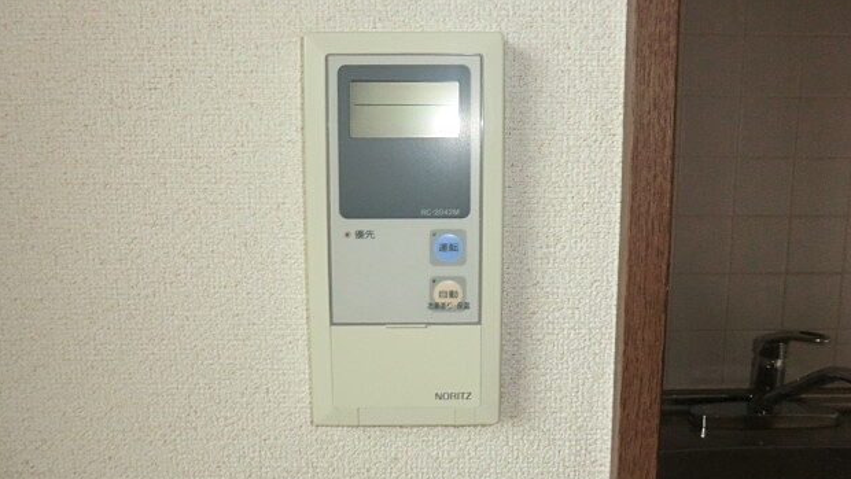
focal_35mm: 27
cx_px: 435
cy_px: 229
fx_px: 609
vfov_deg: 42.9
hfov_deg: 69.8
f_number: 3.2
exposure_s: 1/60
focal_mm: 4.3
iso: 200
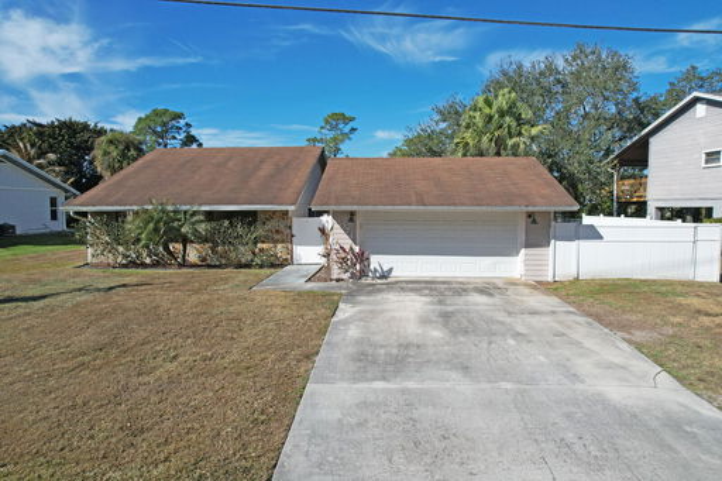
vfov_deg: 57.2
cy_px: 240
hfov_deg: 78.6
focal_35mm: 22
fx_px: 441
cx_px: 361
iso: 140
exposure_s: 1/2500
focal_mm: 8.38
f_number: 2.8
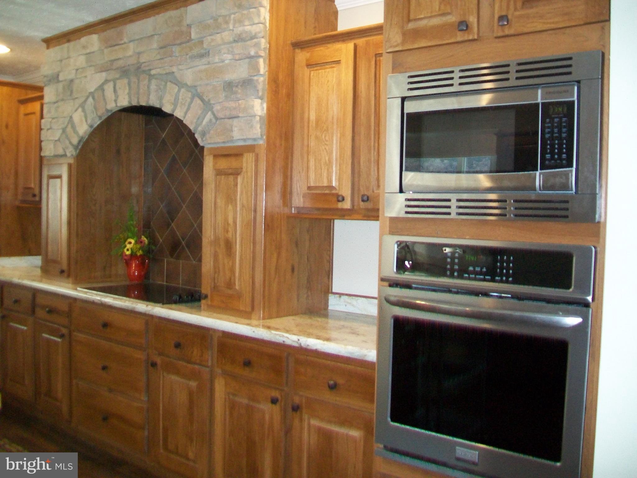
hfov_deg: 54.0
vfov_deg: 41.8
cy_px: 239
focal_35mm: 34
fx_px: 626
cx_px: 318
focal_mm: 6.1
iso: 160
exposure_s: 1/60
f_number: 2.7
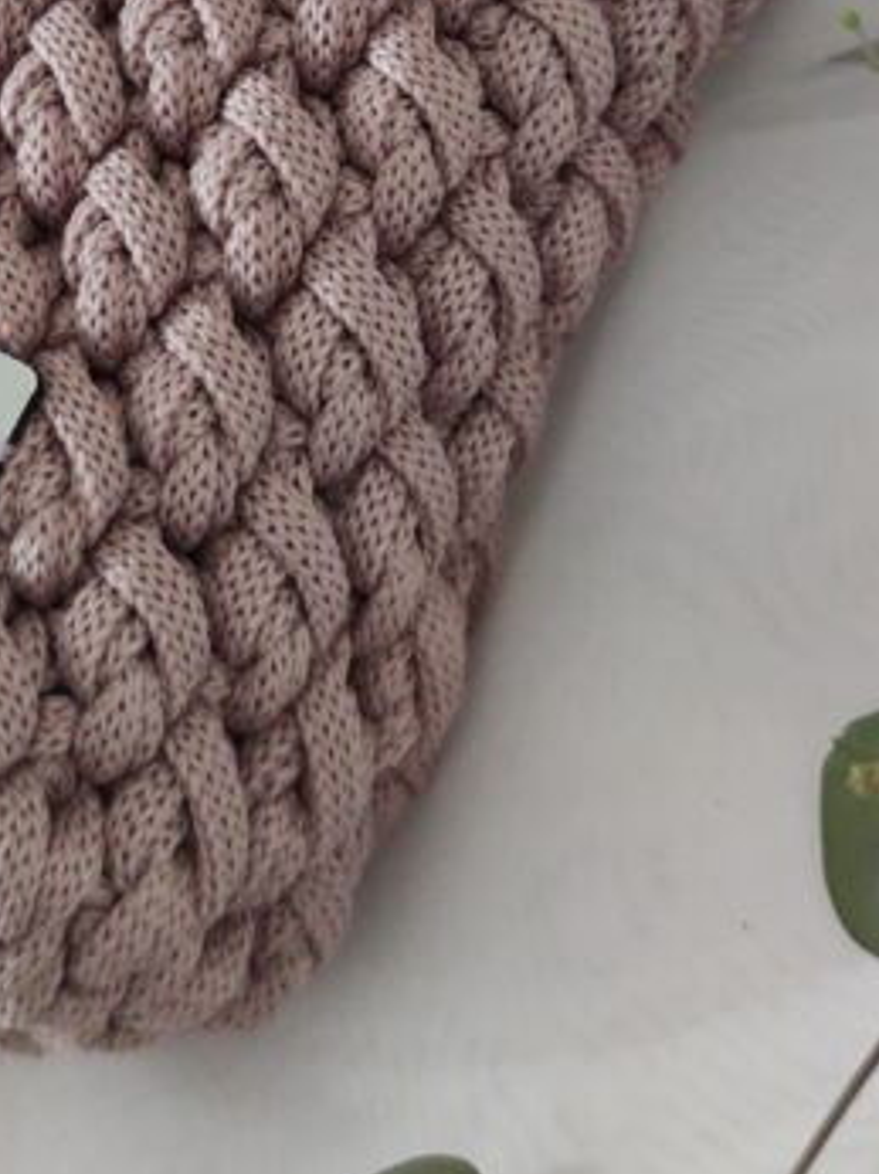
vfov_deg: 25.1
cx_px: 231
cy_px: -2
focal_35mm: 74
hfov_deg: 19.7
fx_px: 2509
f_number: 1.69
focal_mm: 6.72
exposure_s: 1/120
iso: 774
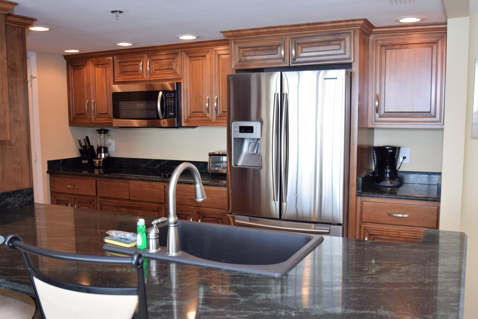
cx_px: 239
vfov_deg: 36.9
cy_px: 160
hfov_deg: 53.1
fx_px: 478
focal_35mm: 36
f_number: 4.5
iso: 400
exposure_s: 1/60
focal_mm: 24
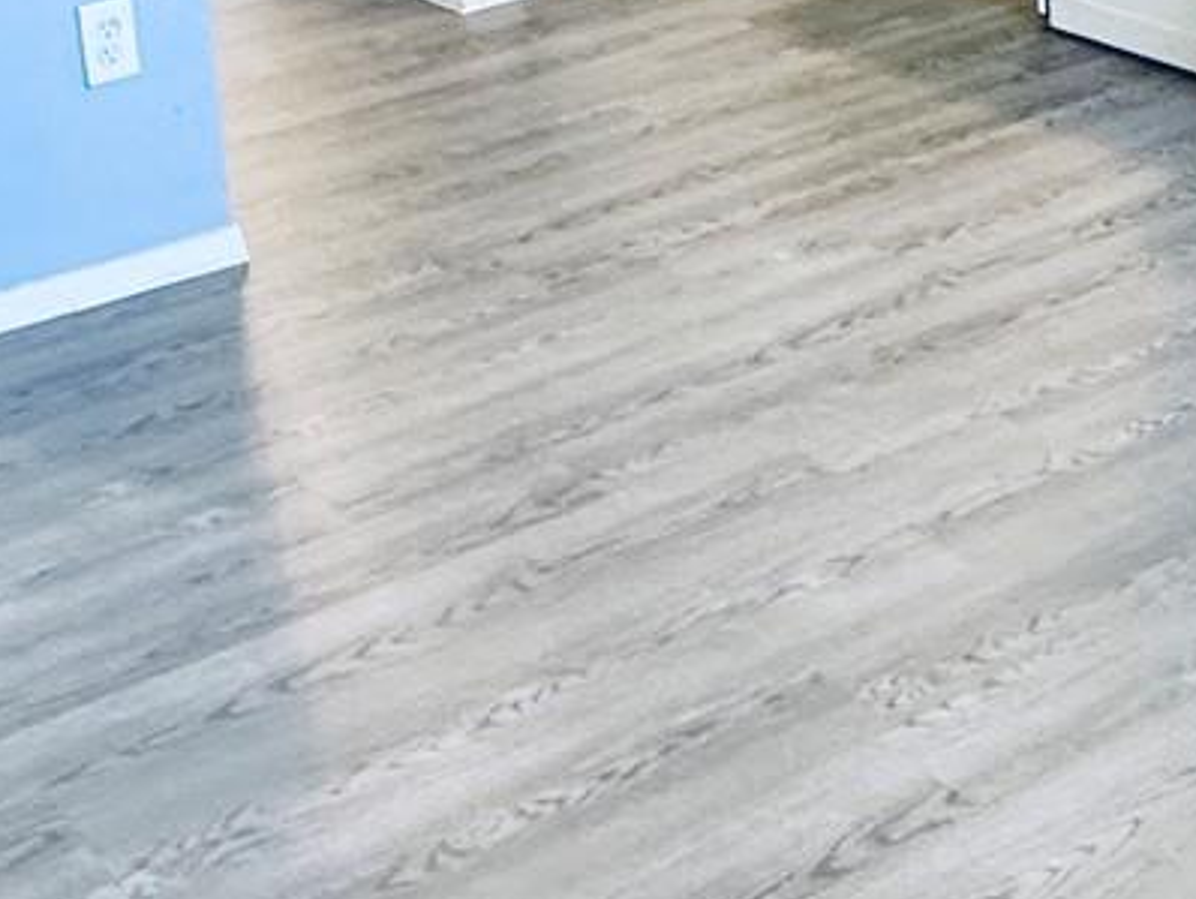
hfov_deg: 26.7
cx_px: 899
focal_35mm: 72
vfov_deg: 18.9
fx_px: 2489
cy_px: -283
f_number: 2.2
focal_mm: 2.22
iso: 200
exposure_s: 1/60
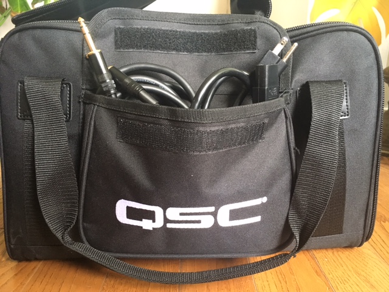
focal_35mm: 29
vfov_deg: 48.2
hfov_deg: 61.7
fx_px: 326
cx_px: 194
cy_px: 146
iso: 200
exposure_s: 1/20
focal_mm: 4.15
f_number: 2.2
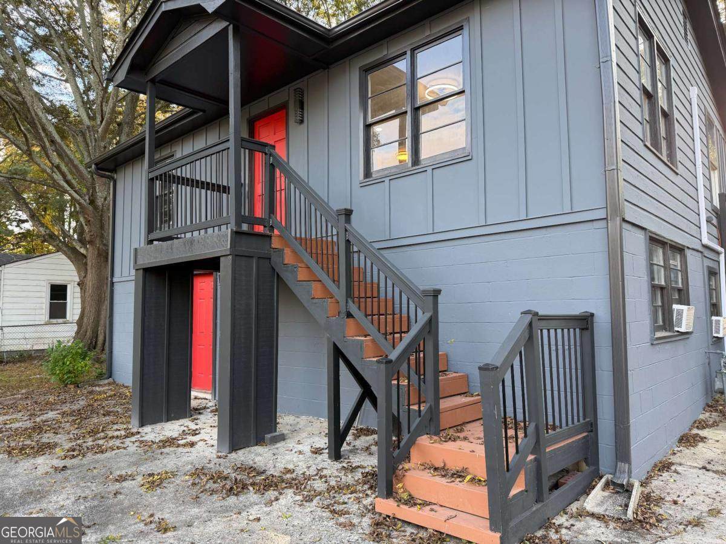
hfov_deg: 71.6
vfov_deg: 56.8
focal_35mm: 24
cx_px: 363
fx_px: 503
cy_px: 272
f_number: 1.78
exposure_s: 1/184
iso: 100
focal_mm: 6.76
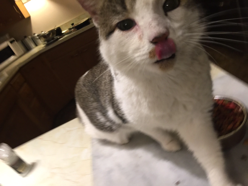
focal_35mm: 29
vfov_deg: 48.2
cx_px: 124
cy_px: 93
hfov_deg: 61.7
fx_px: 208
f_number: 2.2
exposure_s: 1/15
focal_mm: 4.15
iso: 40
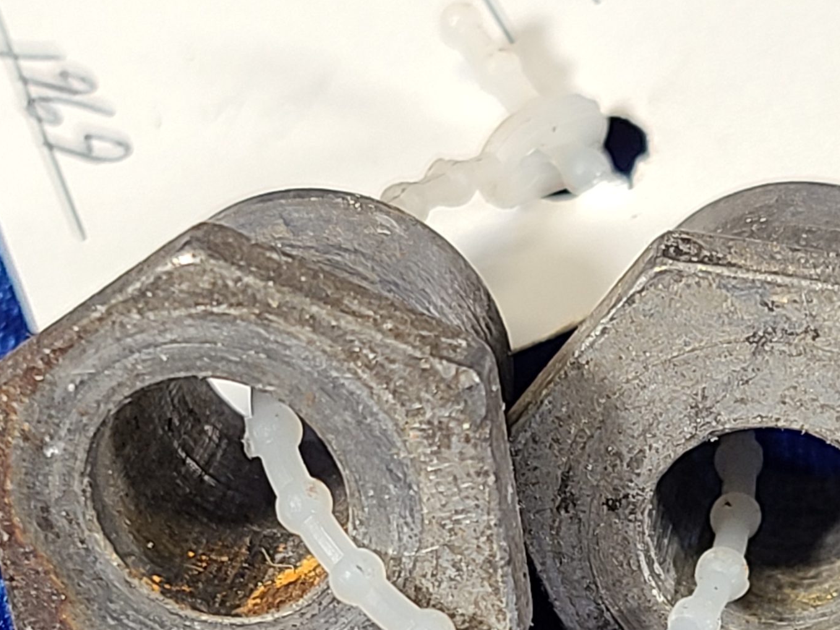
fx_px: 1189
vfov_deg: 28.4
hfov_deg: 38.6
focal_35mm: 49
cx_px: 528
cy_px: 580
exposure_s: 1/60
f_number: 1.8
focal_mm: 5.4
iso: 64
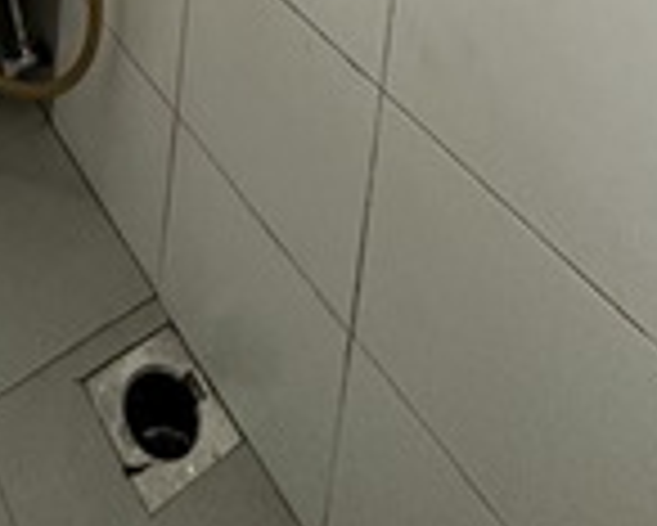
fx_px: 876
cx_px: 54
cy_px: -548
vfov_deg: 18.8
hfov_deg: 38.1
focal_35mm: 45
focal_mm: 2.22
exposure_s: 1/100
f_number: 2.2
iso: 250
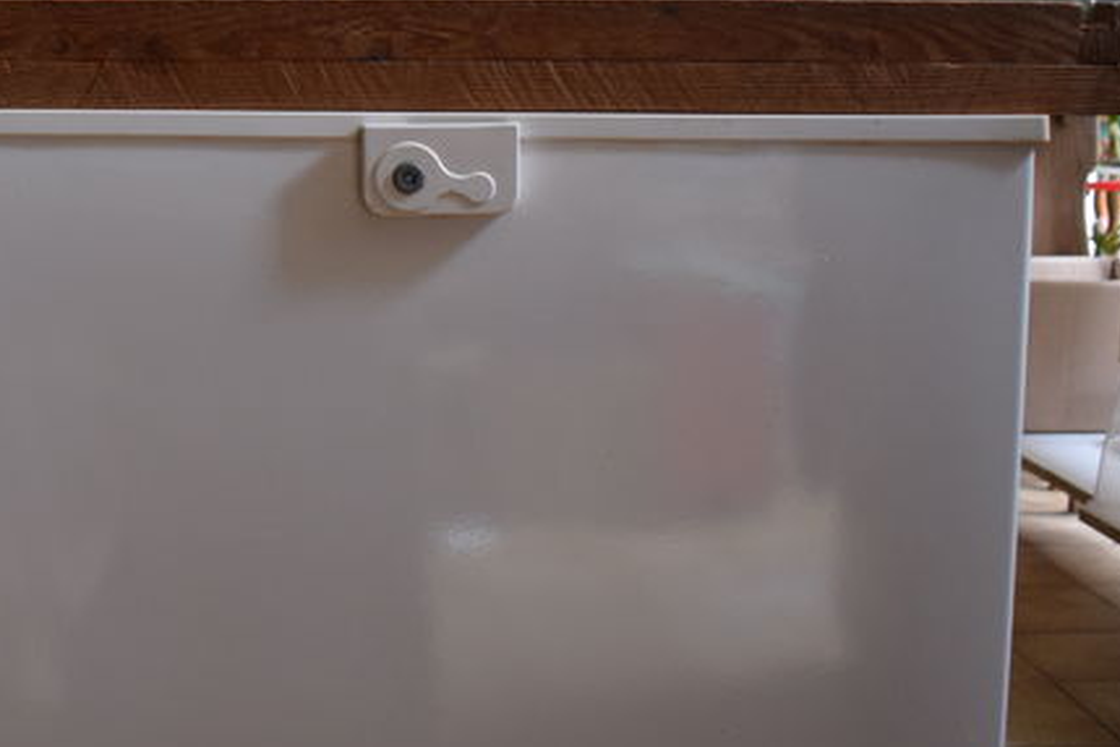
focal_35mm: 63
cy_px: 150
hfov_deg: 30.4
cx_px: 104
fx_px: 1960
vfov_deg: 21.3
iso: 720
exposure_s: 1/60
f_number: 4
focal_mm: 18
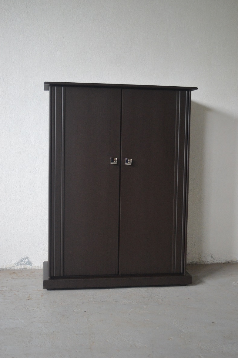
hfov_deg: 27.5
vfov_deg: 40.3
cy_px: 177
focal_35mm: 49
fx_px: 486
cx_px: 121
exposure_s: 1/60
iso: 1600
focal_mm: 32
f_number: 4.5
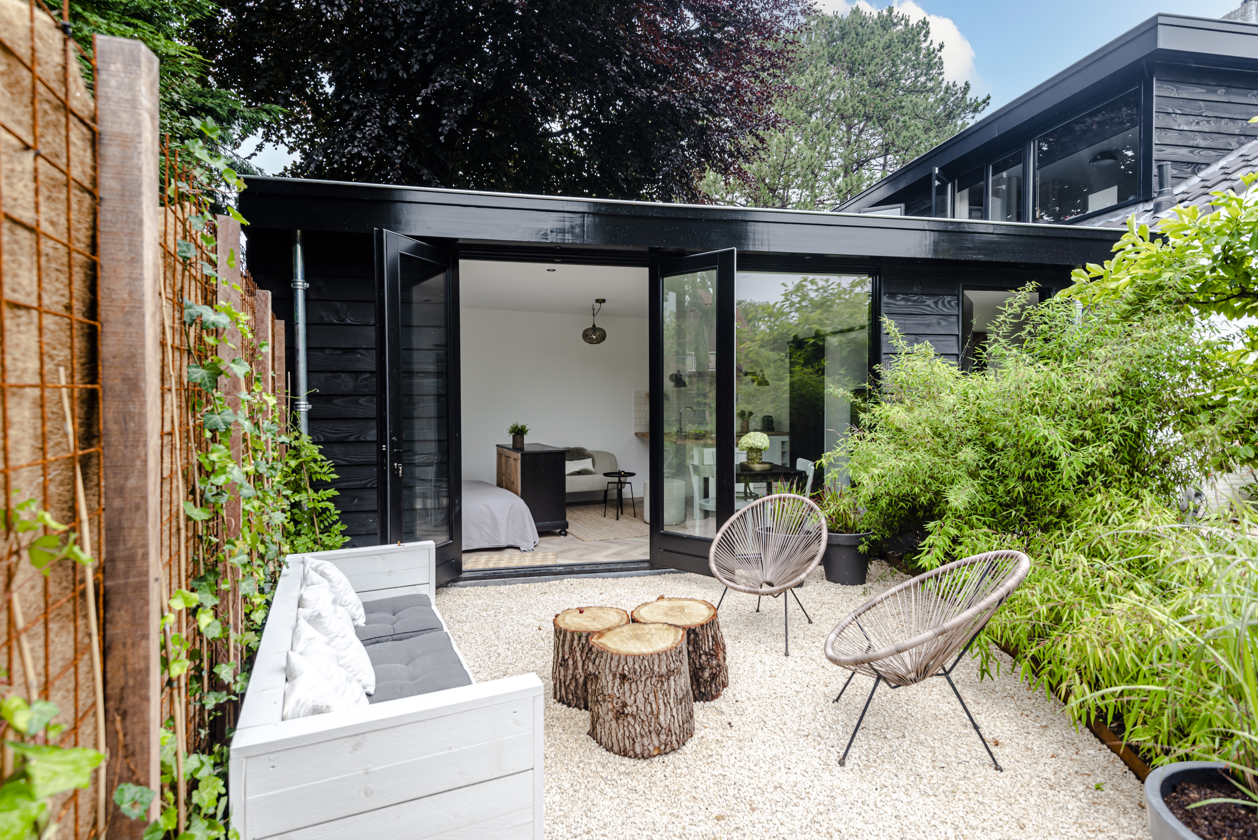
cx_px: 629
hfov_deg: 90.0
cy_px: 420
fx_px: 629
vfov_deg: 67.4
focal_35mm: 18
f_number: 7.1
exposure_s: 1/60
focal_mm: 18
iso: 100
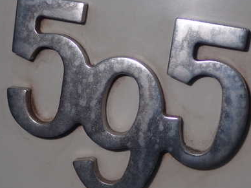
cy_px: 110
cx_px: 124
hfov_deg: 20.4
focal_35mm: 96
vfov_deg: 15.4
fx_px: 696
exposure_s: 1/60
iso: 200
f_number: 10
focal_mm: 11.09
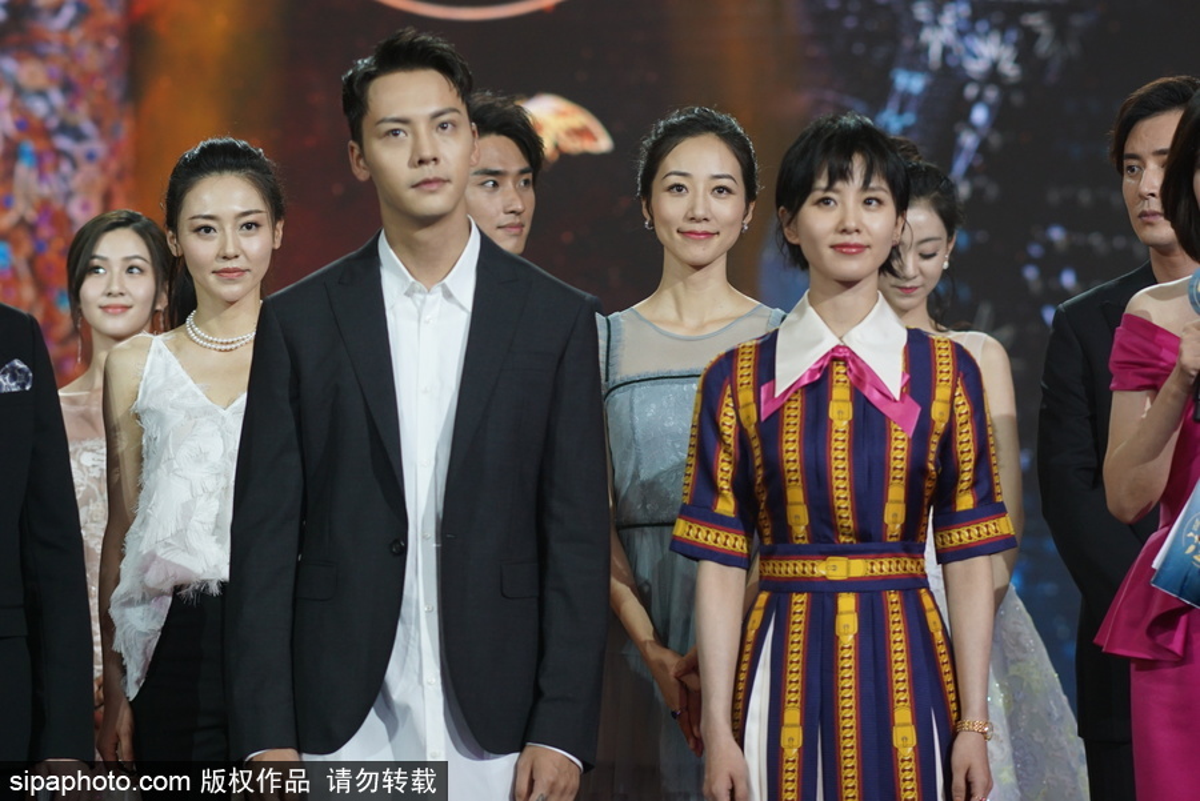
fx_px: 6753
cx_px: 600
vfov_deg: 6.8
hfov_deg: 10.2
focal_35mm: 202
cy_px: 400
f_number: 3.5
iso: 500
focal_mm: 135
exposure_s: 1/100
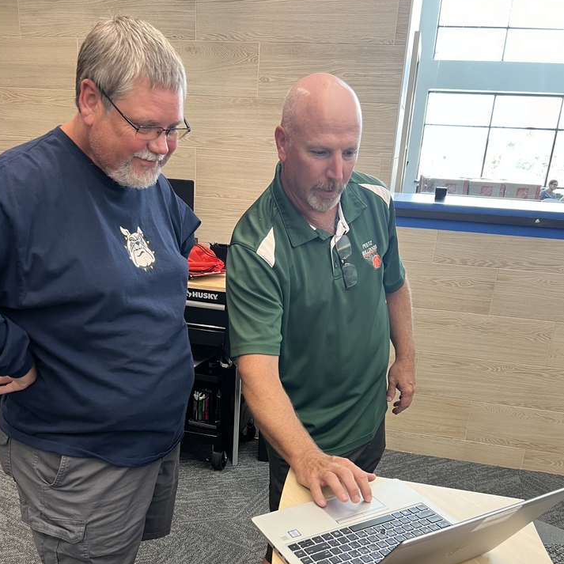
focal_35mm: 33
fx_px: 608
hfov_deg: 49.7
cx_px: 272
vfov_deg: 48.5
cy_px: 394
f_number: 1.5
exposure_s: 1/60
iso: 100
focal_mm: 5.7
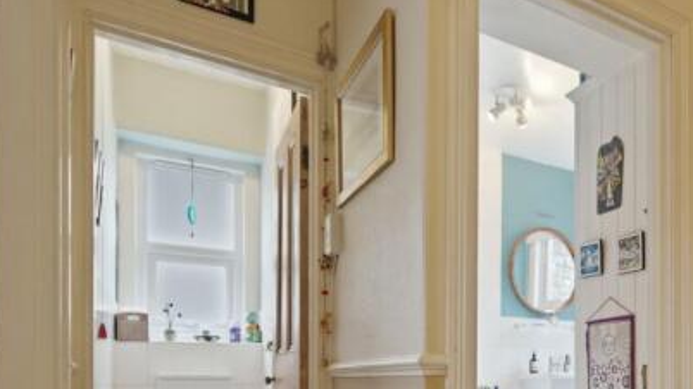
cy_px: 369
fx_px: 533
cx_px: 553
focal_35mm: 29
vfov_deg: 36.9
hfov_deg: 60.8
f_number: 2.8
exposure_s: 1/160
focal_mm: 17
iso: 1600
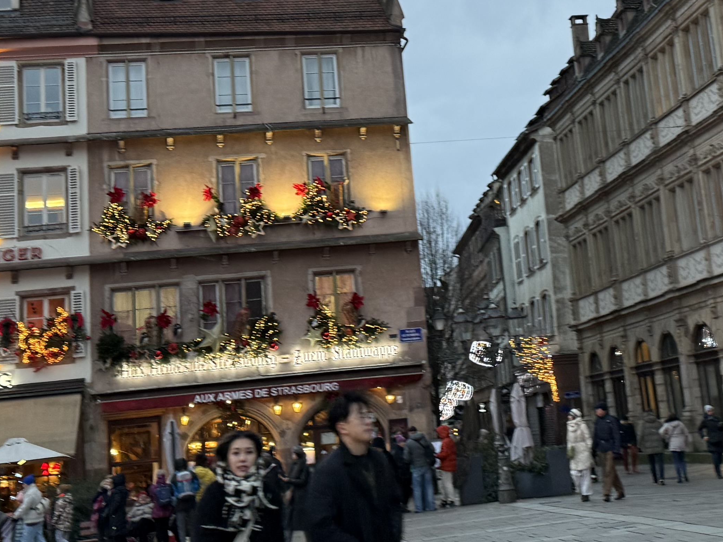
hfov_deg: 29.3
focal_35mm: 66
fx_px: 1379
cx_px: 447
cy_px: 74
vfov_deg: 21.8
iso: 160
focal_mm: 6.76
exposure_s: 1/100
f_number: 1.78
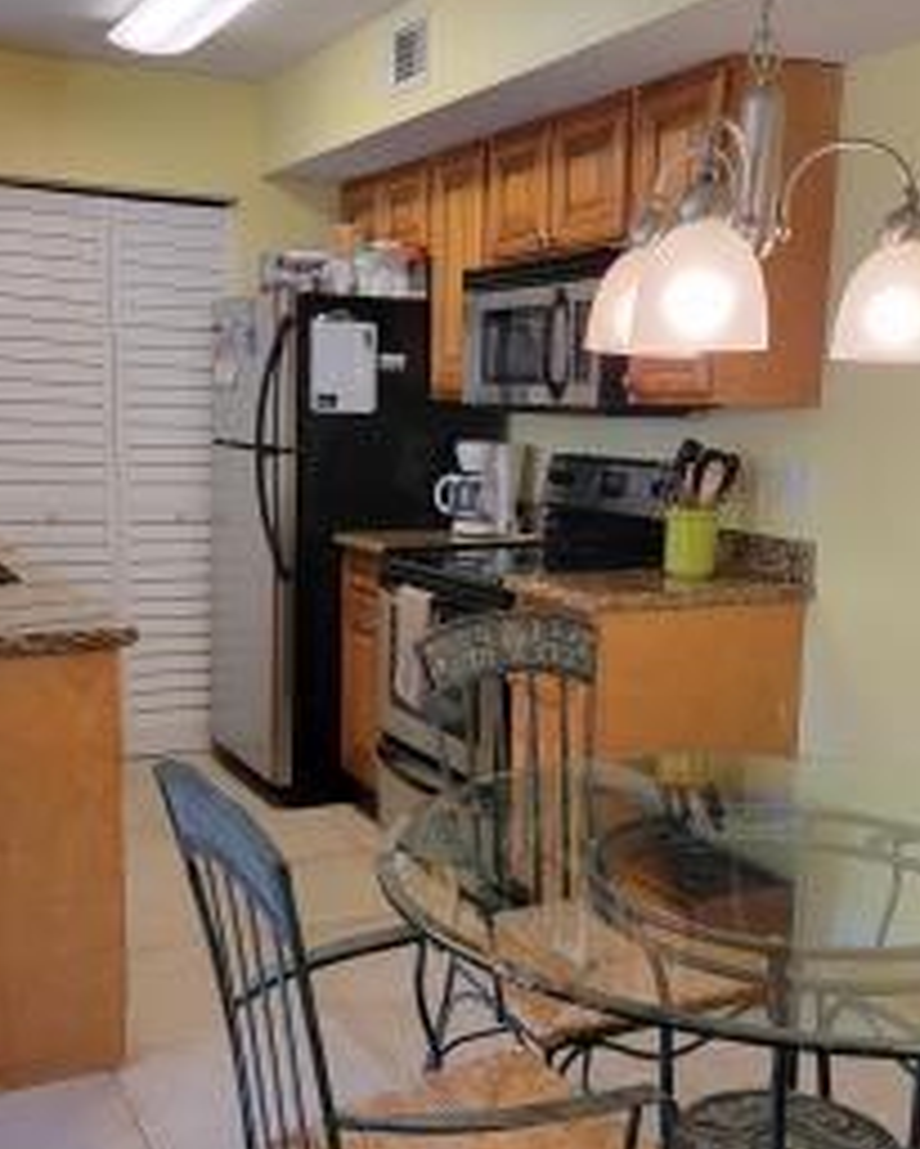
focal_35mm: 41
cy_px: 624
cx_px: 426
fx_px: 1395
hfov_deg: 36.5
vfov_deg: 44.7
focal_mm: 6.7
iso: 200
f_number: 1.8
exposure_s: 1/120
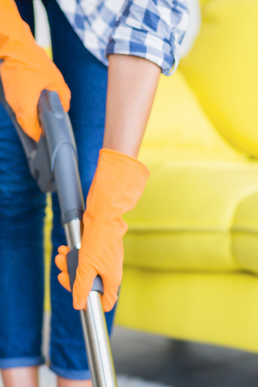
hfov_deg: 7.6
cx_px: 32
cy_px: 282
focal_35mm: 181
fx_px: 1944
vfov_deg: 11.3
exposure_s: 1/80
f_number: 2.8
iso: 320
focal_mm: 85
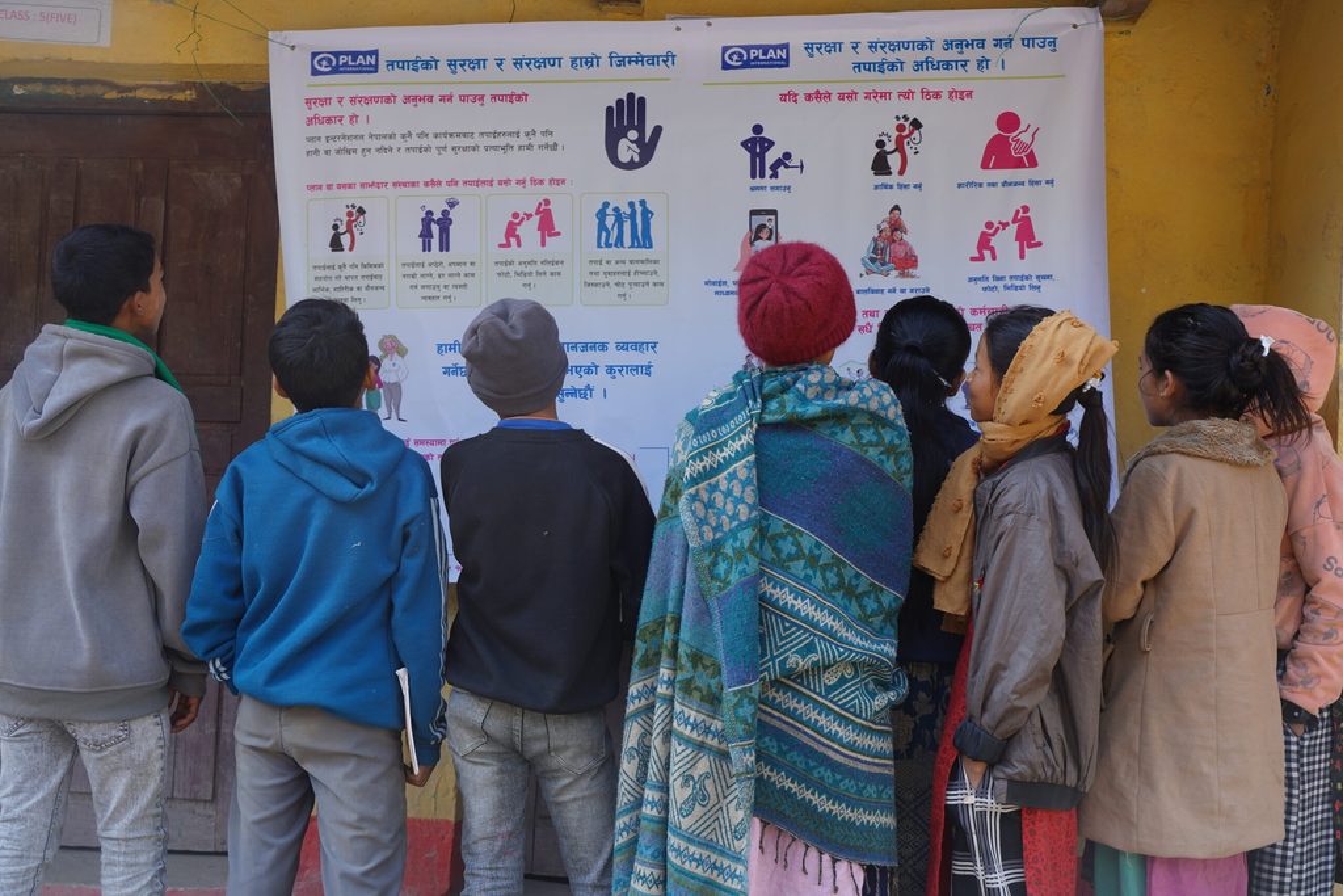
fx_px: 1455
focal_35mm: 39
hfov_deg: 49.5
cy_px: 448
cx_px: 672
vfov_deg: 34.2
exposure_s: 1/100
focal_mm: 39
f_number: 5
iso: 100
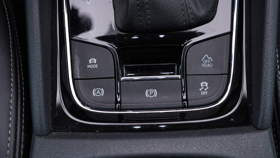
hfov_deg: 52.8
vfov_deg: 31.1
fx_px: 282
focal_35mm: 38
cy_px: 93
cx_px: 141
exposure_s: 1/40
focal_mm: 24
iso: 160
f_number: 2.8
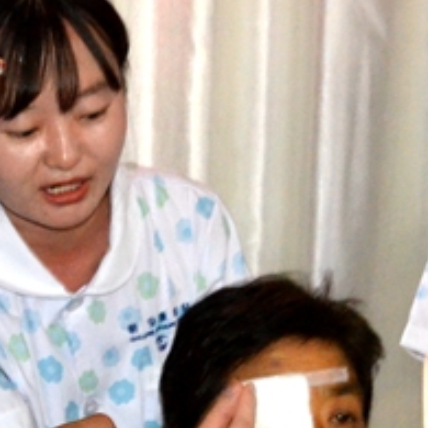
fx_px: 1829
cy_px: 395
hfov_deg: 13.3
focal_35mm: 131
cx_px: 191
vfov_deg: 13.2
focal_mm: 25
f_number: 7.1
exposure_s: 1/60
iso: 3200
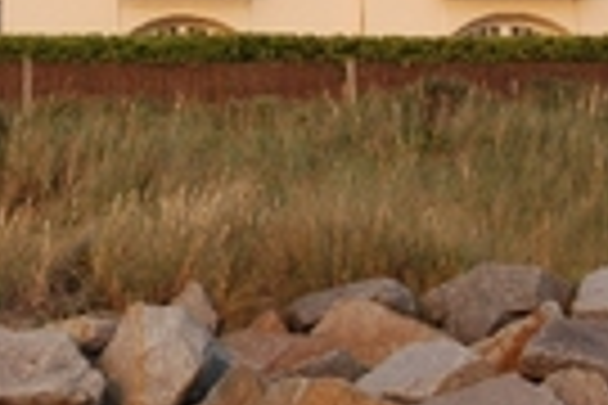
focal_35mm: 164
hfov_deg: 12.3
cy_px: 40
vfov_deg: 8.3
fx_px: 2770
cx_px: -36
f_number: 11
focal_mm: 32
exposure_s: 1/500
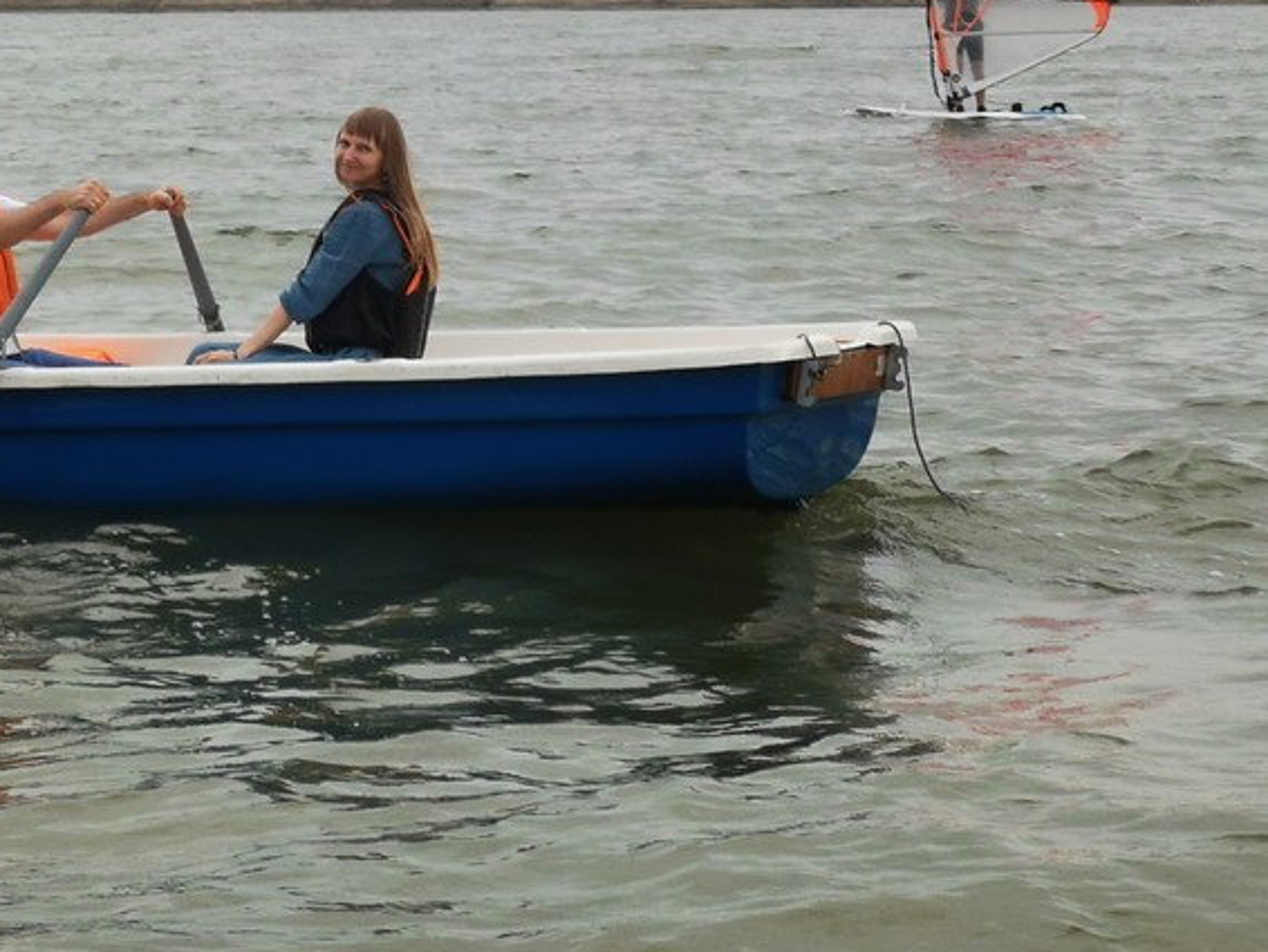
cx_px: 374
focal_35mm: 141
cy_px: 114
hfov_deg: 14.0
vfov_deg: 10.5
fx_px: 5167
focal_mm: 7.48
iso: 50
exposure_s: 1/259
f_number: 2.4
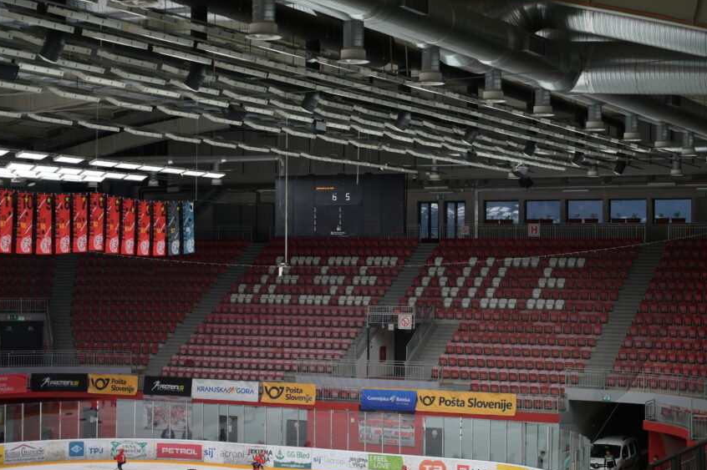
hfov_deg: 29.2
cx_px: 391
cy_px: 210
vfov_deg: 19.7
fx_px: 1354
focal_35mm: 69
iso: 1000
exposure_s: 1/200
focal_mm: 57
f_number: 4
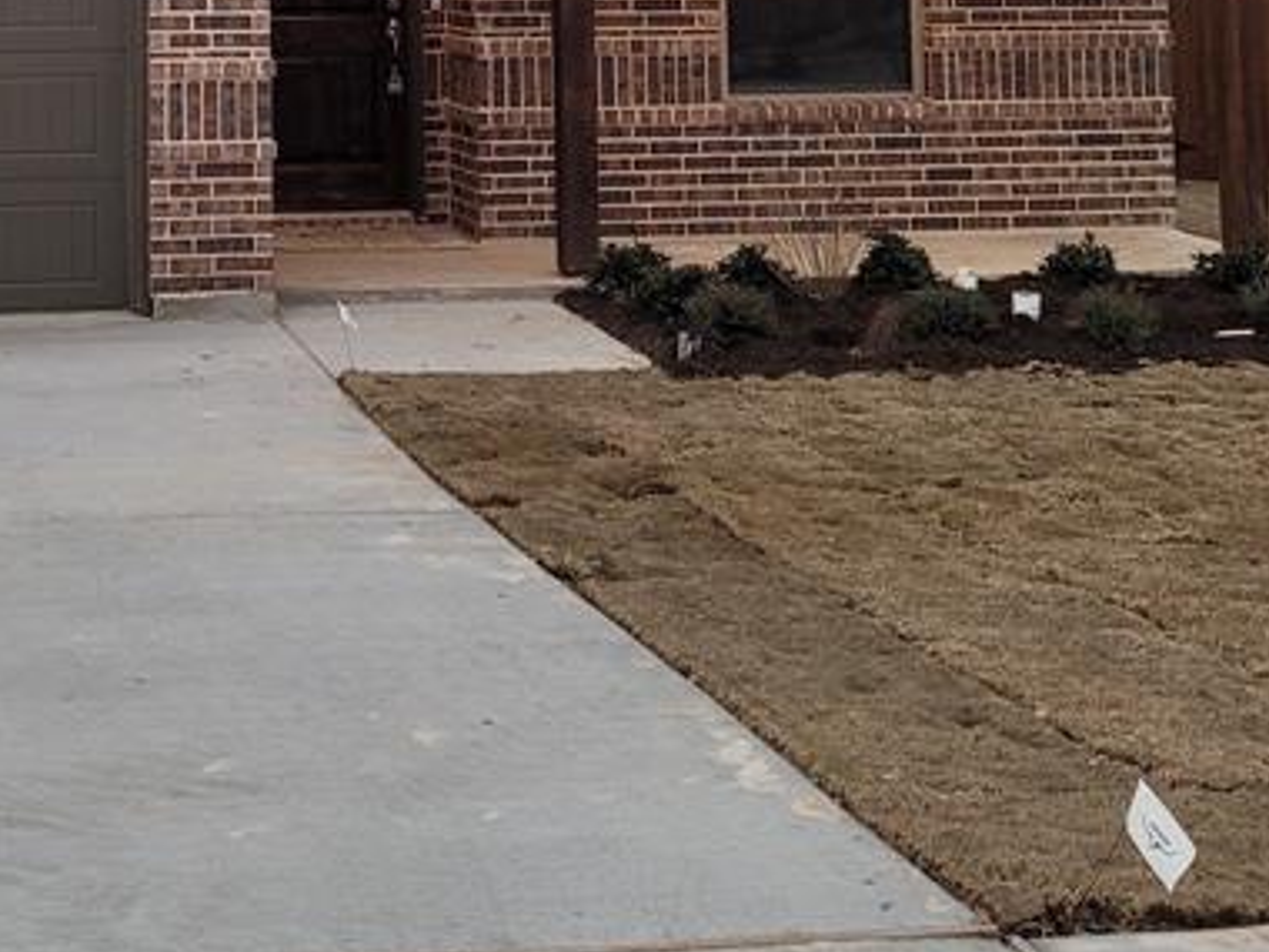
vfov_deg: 19.9
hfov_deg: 27.0
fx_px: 2566
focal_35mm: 70
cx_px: 177
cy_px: -157
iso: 125
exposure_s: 1/120
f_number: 1.8
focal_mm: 5.4
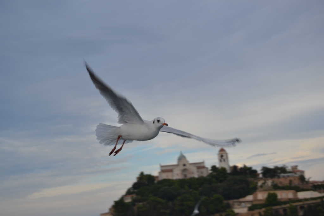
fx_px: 702
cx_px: 162
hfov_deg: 26.0
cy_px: 108
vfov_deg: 17.5
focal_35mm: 78
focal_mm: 52
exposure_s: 1/200
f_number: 7.1
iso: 100
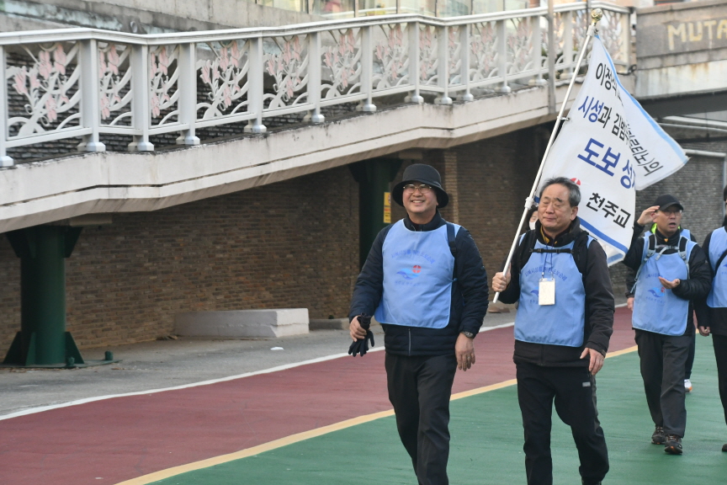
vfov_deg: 9.5
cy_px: 271
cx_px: 406
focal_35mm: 145
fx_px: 2928
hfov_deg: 14.2
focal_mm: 80
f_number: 6.3
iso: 1000
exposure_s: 1/250
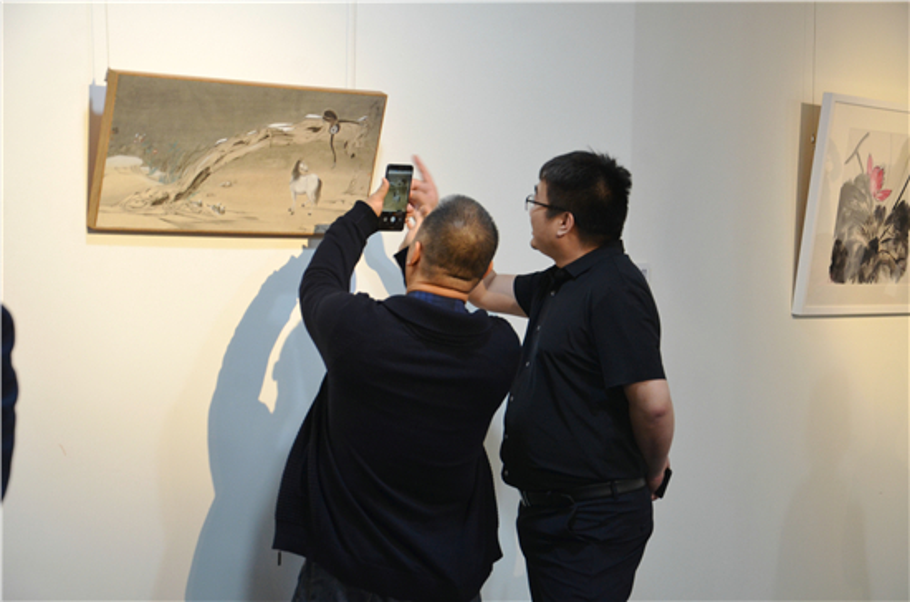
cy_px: 301
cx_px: 455
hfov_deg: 23.4
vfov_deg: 15.6
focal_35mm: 87
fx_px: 2194
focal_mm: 58
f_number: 5
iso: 800
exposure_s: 1/40
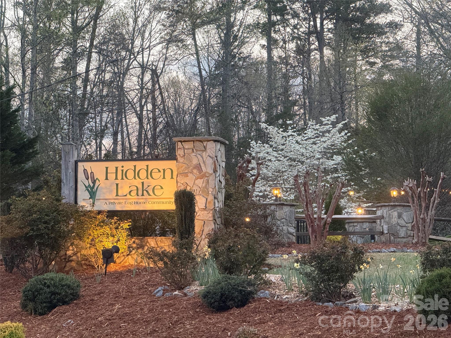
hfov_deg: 16.4
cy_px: 169
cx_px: 226
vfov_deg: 12.3
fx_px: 1563
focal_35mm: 120
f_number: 2.8
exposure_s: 1/60
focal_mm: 15.66
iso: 500
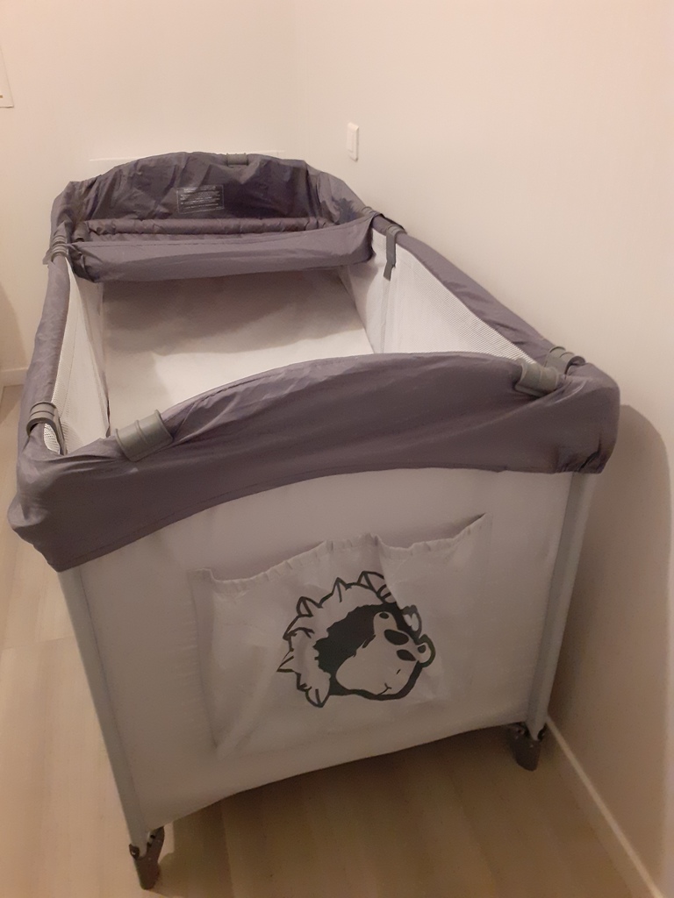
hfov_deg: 51.4
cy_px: 449
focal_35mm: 27
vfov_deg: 65.3
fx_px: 701
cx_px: 337
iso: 500
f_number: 1.9
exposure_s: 1/25
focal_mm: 3.6
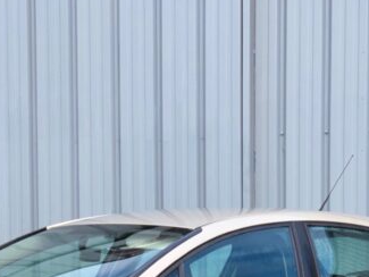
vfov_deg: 11.4
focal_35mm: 128
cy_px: 330
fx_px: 1365
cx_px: 116
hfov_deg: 15.4
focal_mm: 6
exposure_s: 1/196
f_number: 2.4
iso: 16
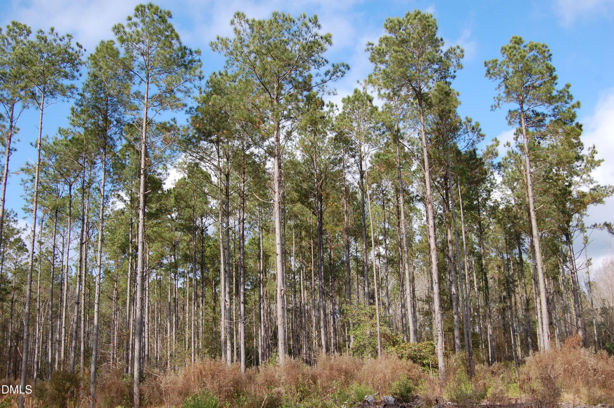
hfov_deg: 49.6
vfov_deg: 34.1
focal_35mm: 39
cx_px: 307
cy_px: 204
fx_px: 665
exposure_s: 1/250
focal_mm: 26
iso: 200
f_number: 8
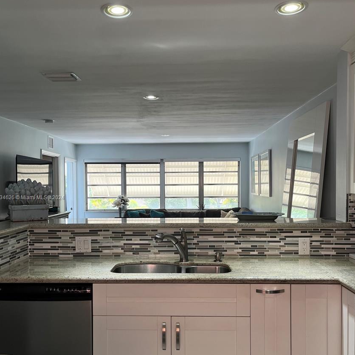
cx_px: 178
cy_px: 198
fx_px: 383
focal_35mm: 33
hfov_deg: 49.7
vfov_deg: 49.6
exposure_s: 1/120
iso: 80
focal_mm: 5.1
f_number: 1.6
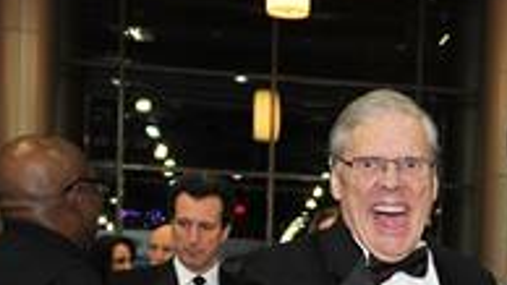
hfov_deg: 20.4
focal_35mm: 101
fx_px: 1357
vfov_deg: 11.6
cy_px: 395
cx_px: 528
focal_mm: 34
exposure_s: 1/125
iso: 1250
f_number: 6.3
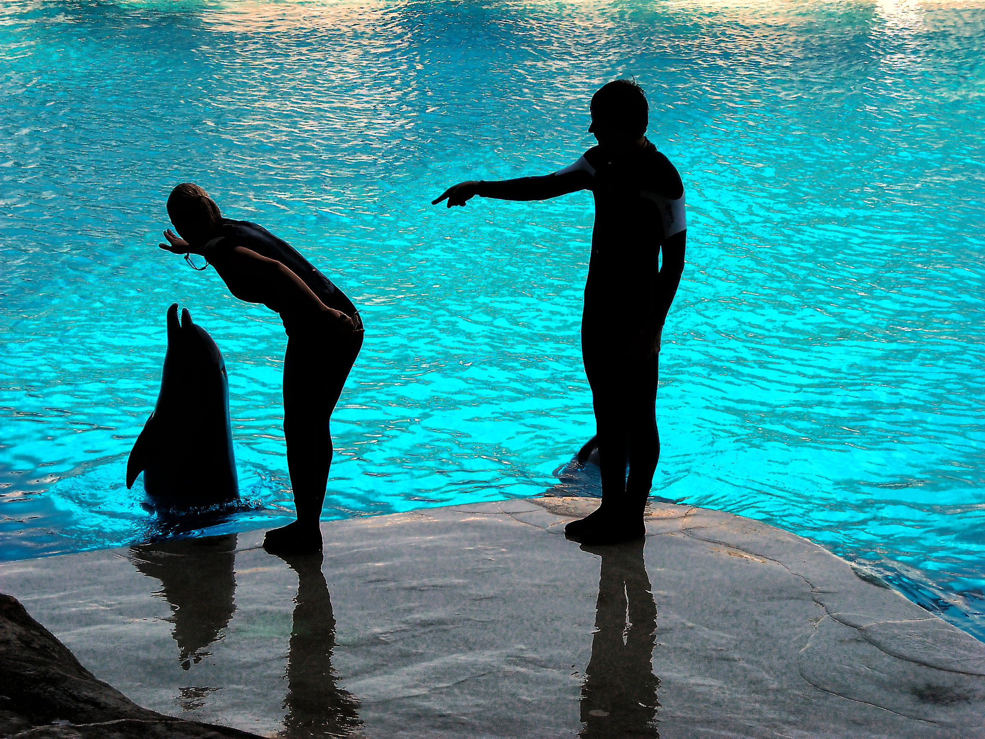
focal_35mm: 105
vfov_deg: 14.1
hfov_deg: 18.7
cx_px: 492
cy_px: 370
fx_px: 2988
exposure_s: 1/478
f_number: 4.7
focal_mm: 17.1
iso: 64
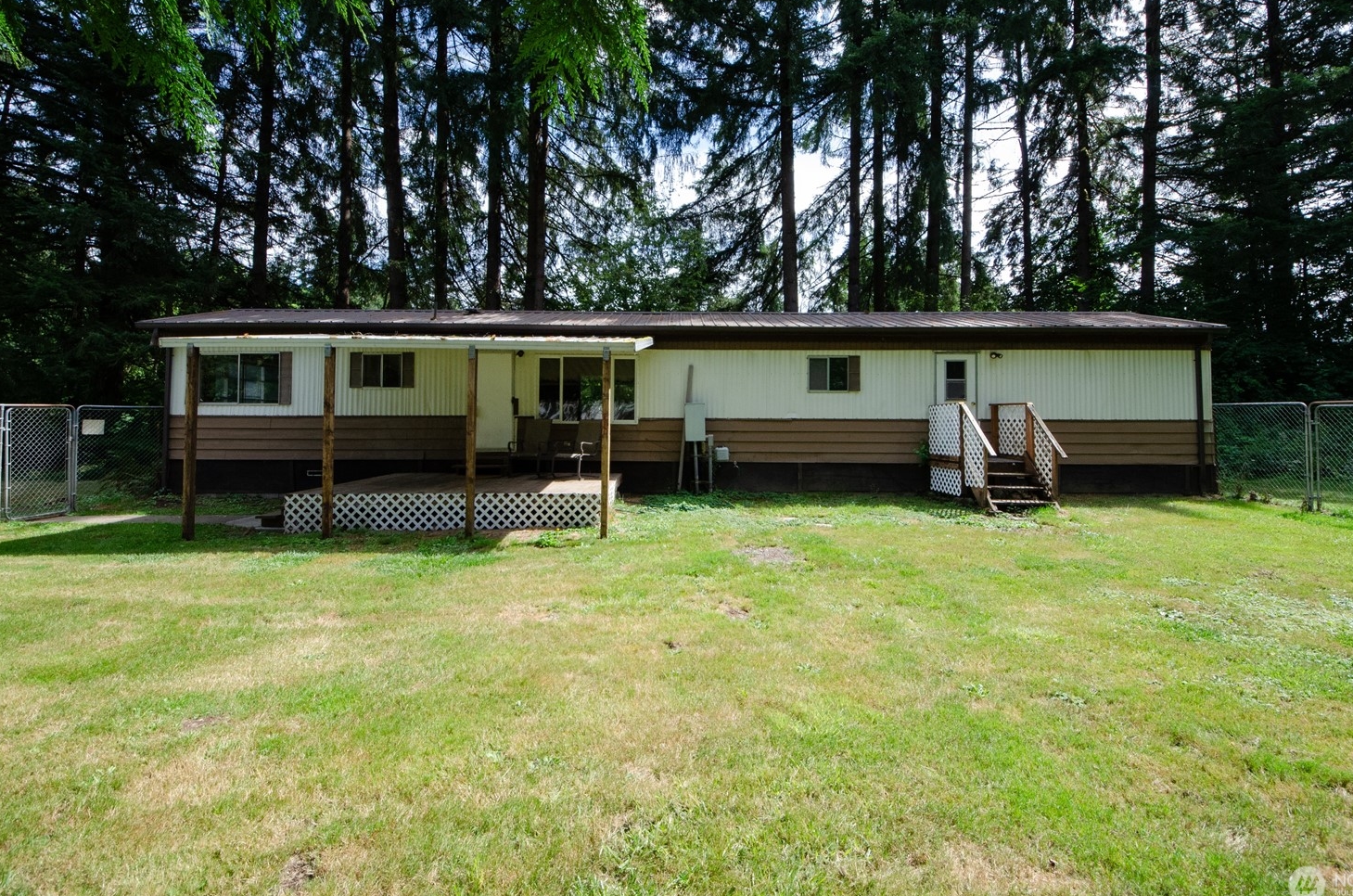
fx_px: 525
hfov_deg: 104.4
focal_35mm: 14
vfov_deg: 80.7
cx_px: 682
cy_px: 406
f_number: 11
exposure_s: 1/320
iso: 800
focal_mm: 8
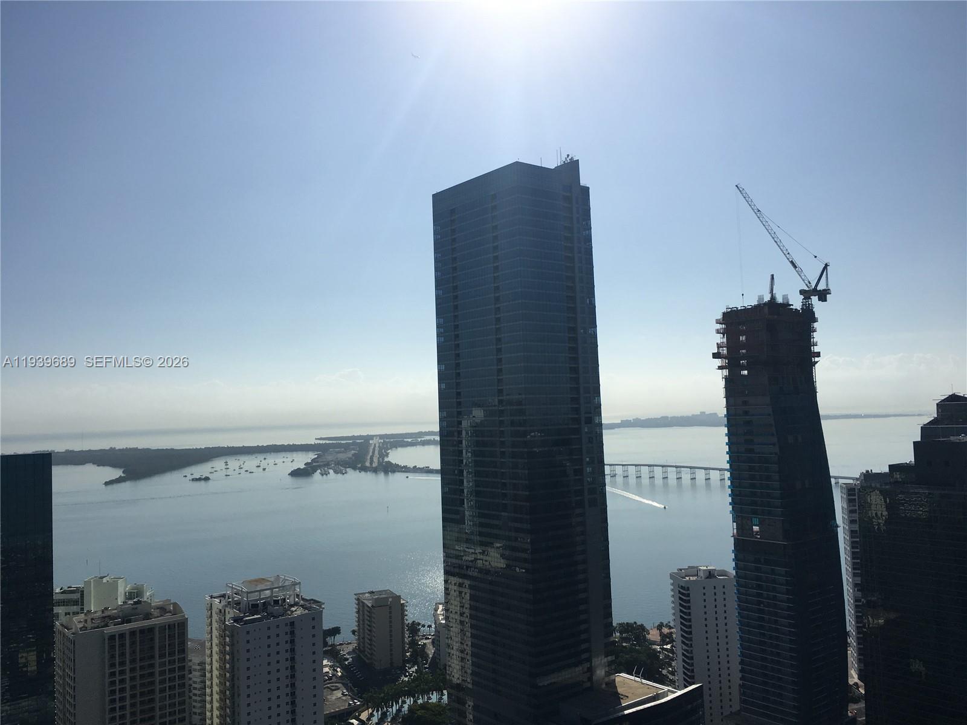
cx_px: 484
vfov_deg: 48.2
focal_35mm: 29
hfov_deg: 61.7
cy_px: 362
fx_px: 810
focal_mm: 4.15
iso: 25
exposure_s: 1/6410
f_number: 2.2
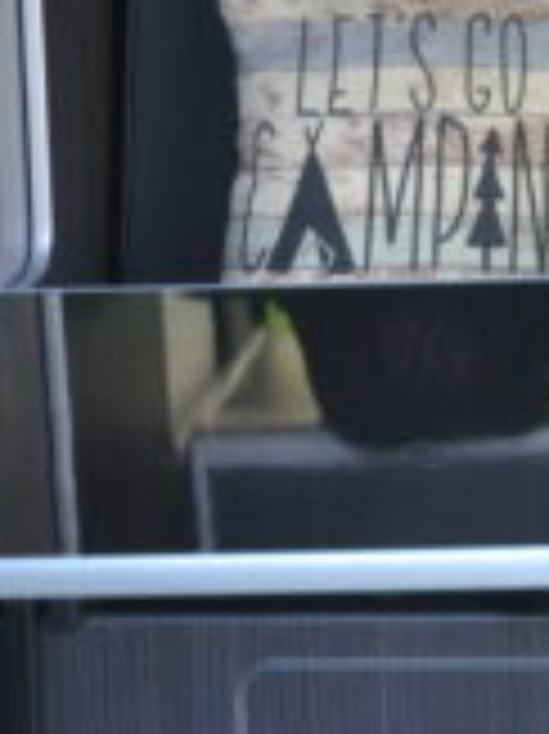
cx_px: 650
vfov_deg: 16.7
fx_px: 2393
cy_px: -158
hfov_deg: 12.8
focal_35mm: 113
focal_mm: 20
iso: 1000
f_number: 5.6
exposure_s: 1/60
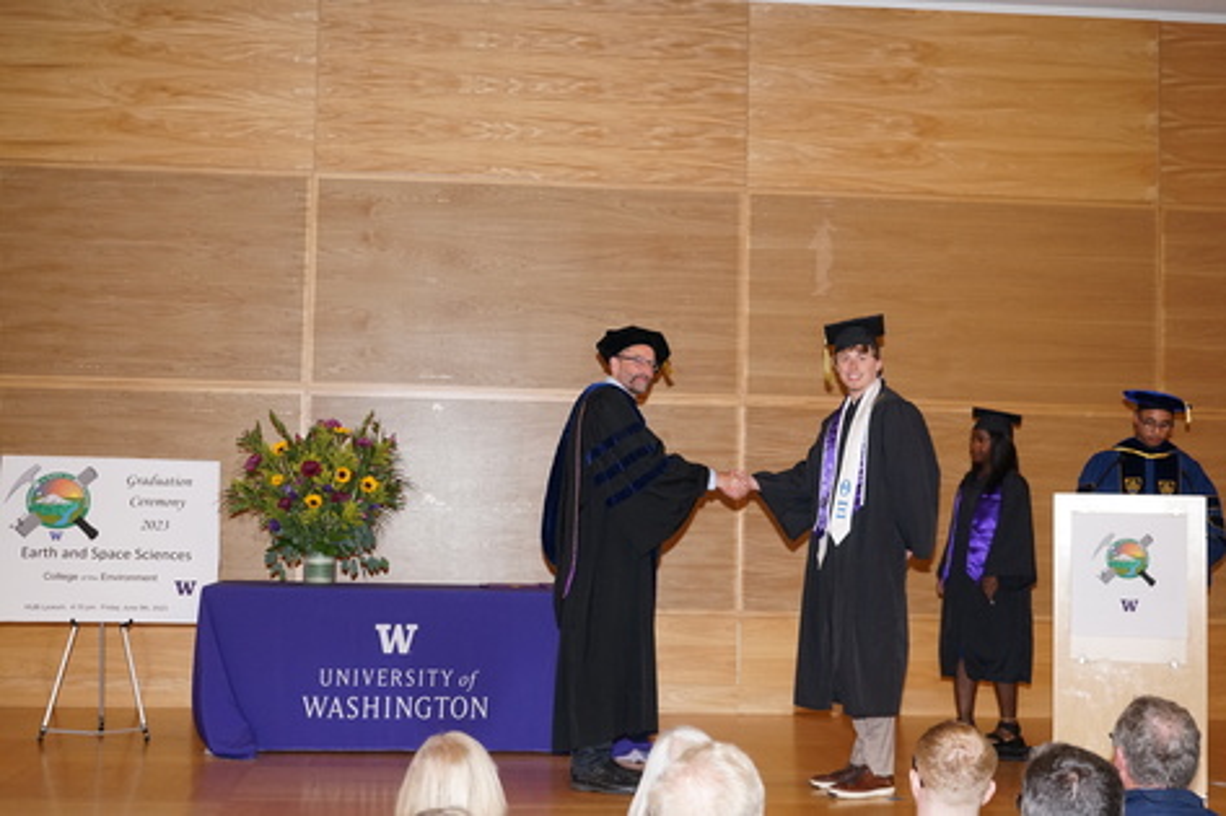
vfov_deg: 26.5
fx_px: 1736
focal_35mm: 51
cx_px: 613
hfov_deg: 38.9
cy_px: 408
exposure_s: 1/100
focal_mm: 51
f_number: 4.5
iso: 1600
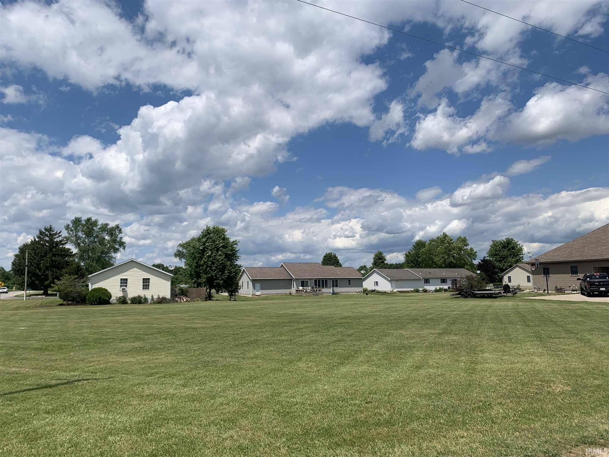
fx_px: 457
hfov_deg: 67.3
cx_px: 304
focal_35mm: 26
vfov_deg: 53.1
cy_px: 228
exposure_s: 1/4464
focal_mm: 4.25
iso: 25
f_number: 1.8
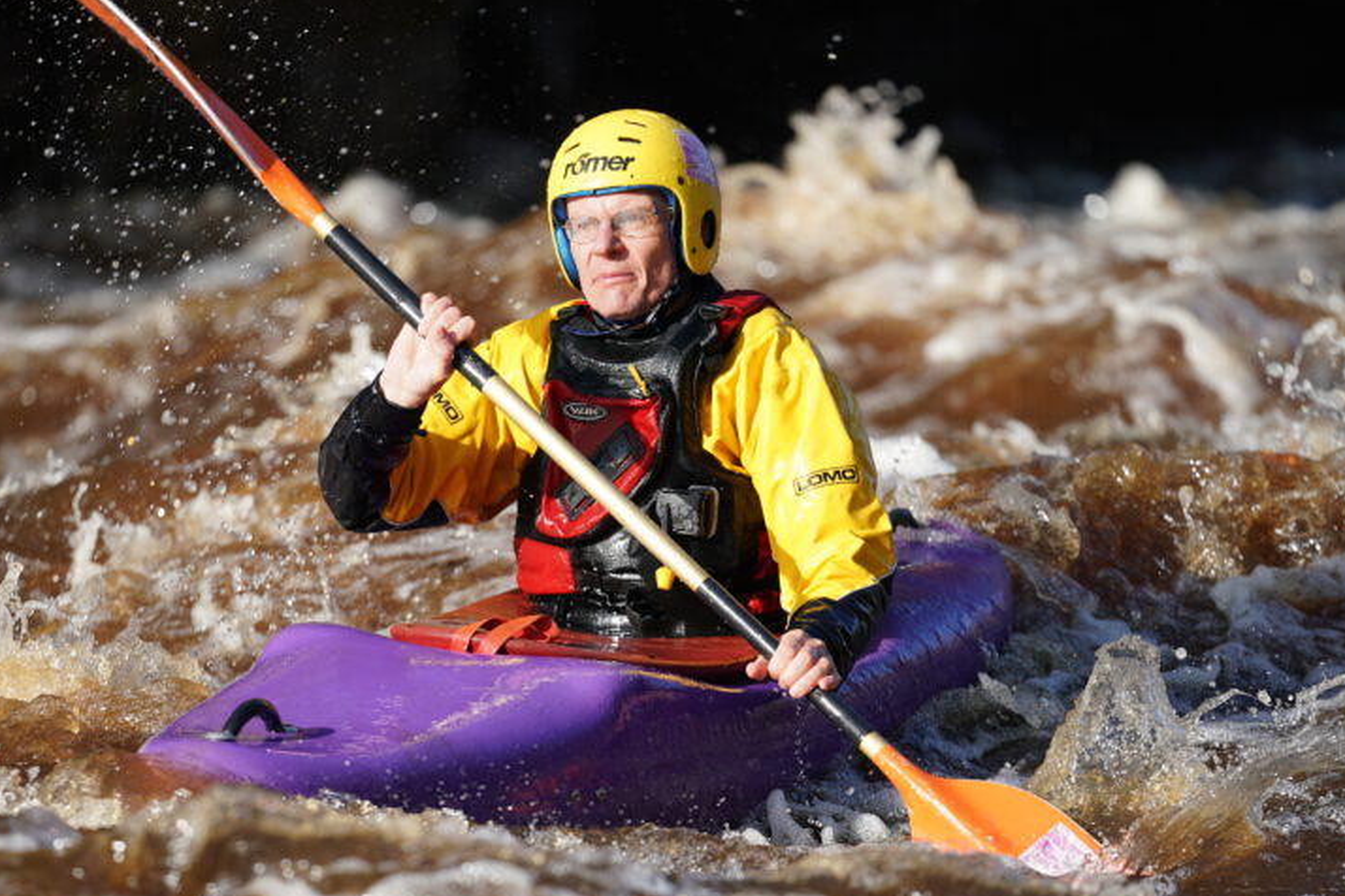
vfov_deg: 4.8
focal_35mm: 287
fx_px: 10722
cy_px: 588
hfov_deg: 7.2
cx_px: 582
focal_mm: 200
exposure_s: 1/1600
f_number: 2.8
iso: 160
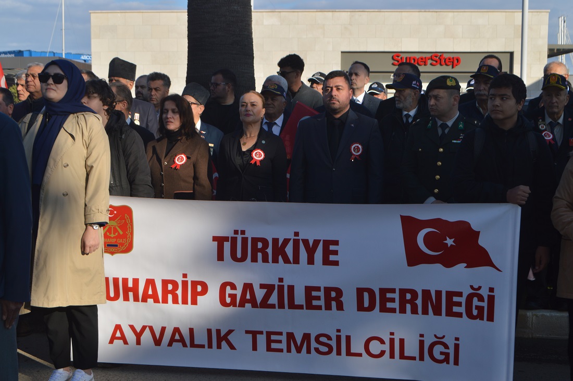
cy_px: 190
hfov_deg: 36.9
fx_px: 859
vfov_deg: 25.0
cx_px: 286
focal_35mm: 54
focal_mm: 36
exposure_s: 1/200
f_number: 9
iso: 100
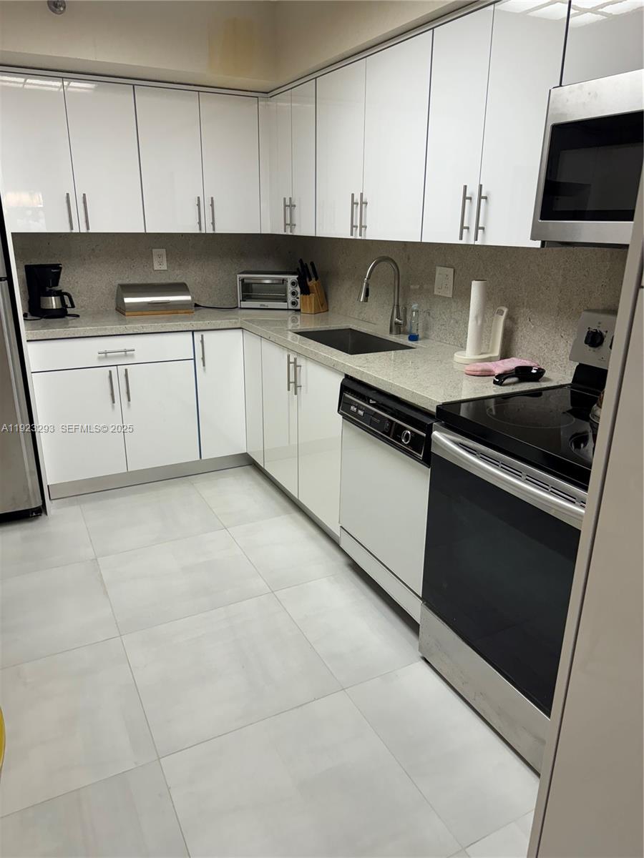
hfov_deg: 56.8
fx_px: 595
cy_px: 429
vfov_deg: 71.6
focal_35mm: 24
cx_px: 322
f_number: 1.78
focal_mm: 6.76
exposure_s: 1/120
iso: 200
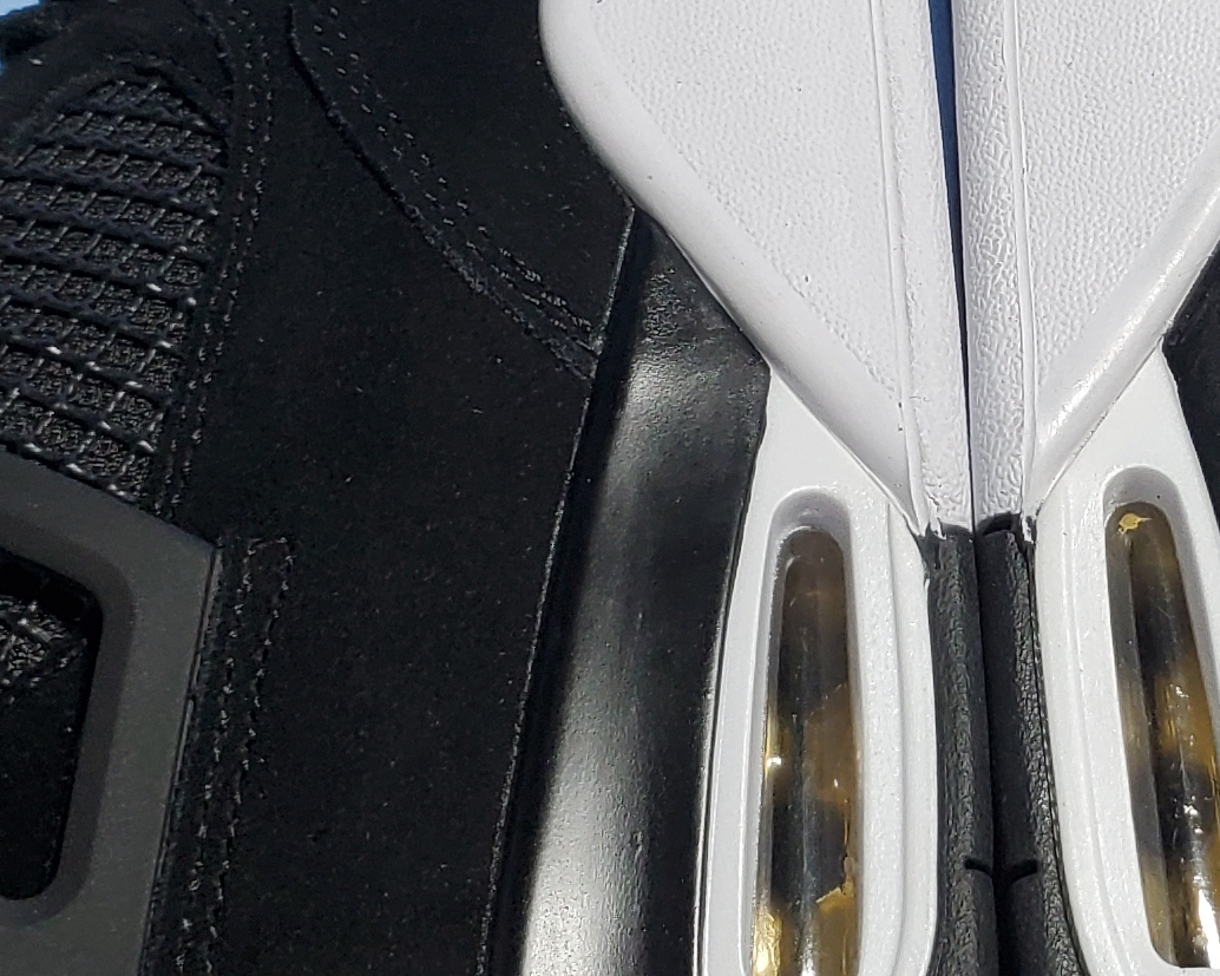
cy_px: 428
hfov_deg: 18.9
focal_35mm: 99
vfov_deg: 15.5
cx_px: 1172
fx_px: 3574
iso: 50
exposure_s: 1/499
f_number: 1.5
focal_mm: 4.3
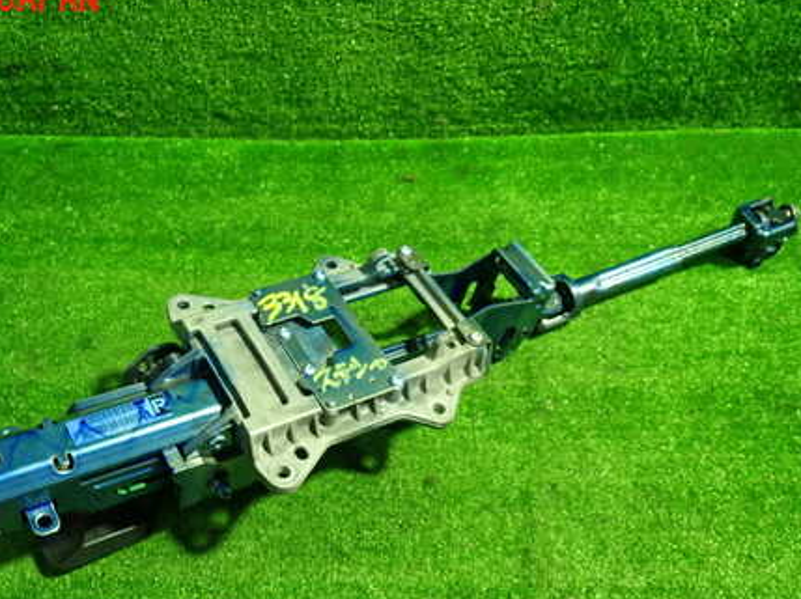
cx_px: 319
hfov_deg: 52.3
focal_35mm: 35
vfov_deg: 40.2
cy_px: 396
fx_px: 809
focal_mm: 4.5
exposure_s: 1/30
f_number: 2
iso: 320
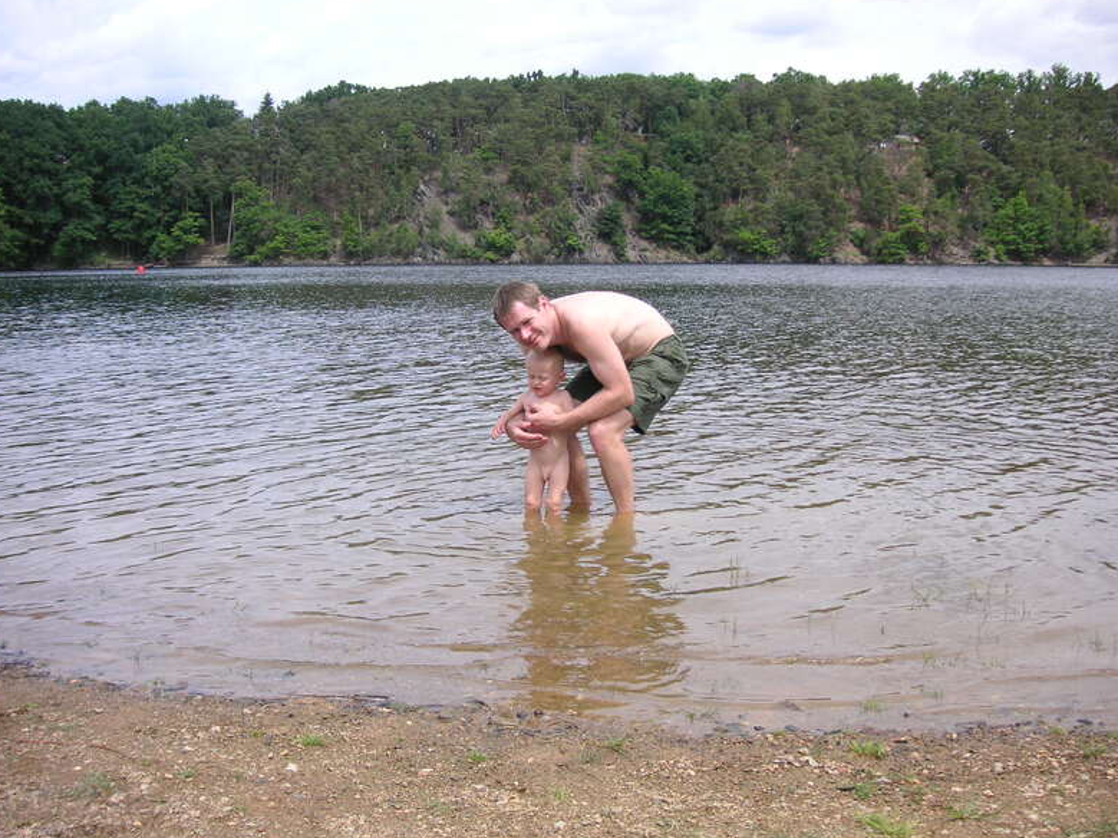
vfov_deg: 37.7
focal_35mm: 38
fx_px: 1227
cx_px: 555
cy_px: 410
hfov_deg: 49.0
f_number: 6.7
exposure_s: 1/180
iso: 50
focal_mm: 6.1
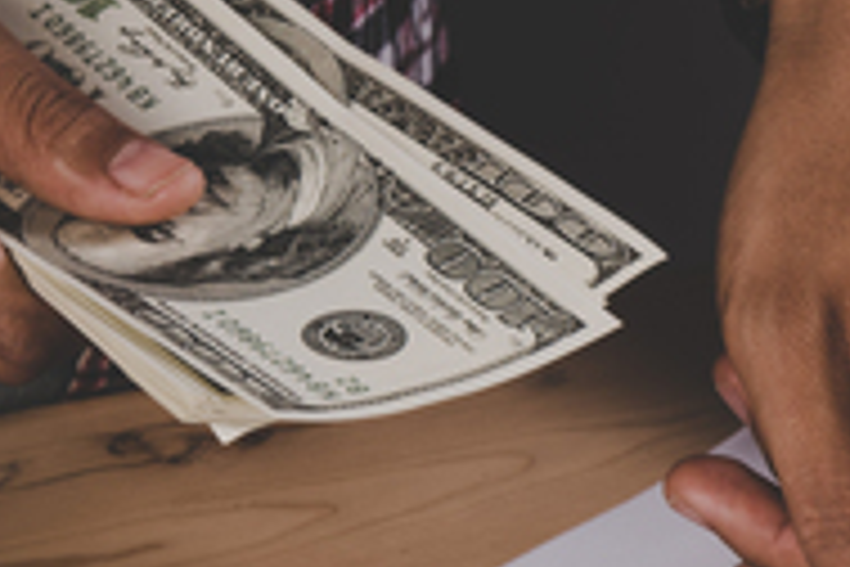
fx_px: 5997
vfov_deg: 5.4
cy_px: 792
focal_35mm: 254
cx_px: 1507
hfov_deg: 7.9
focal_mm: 60
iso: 100
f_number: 13
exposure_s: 1/200
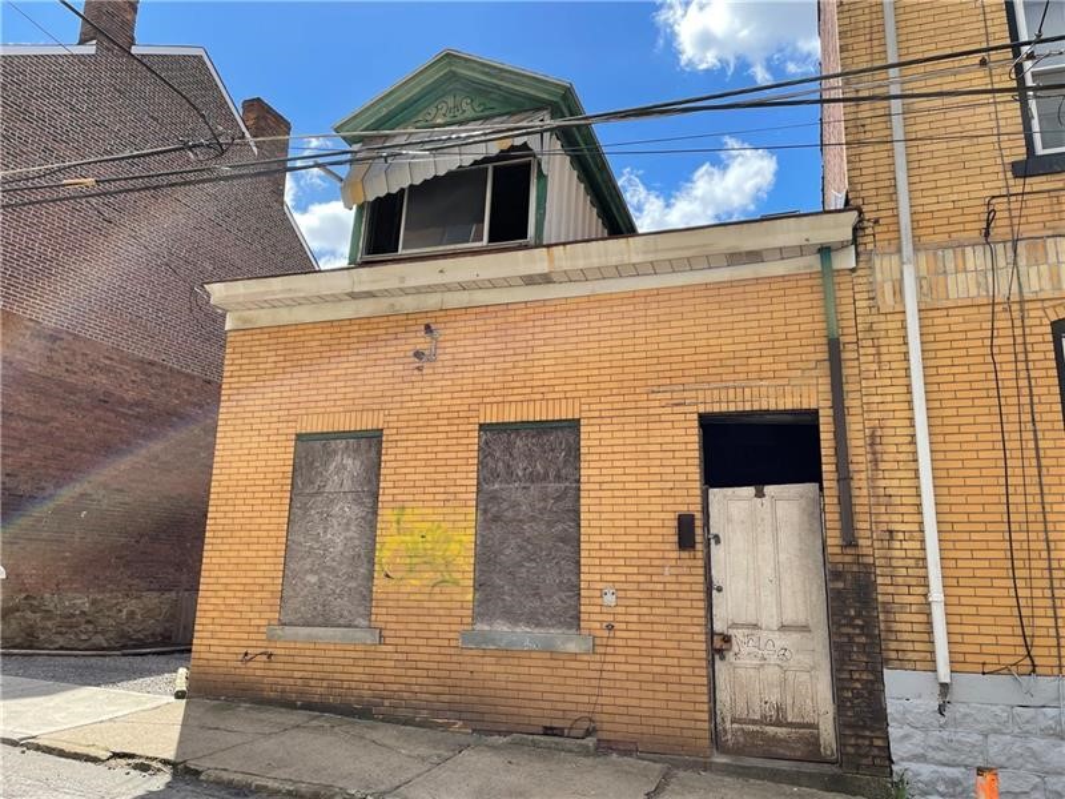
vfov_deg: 53.1
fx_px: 800
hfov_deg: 67.3
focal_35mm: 26
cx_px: 532
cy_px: 400
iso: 32
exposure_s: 1/1770
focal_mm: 4.2
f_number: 1.6
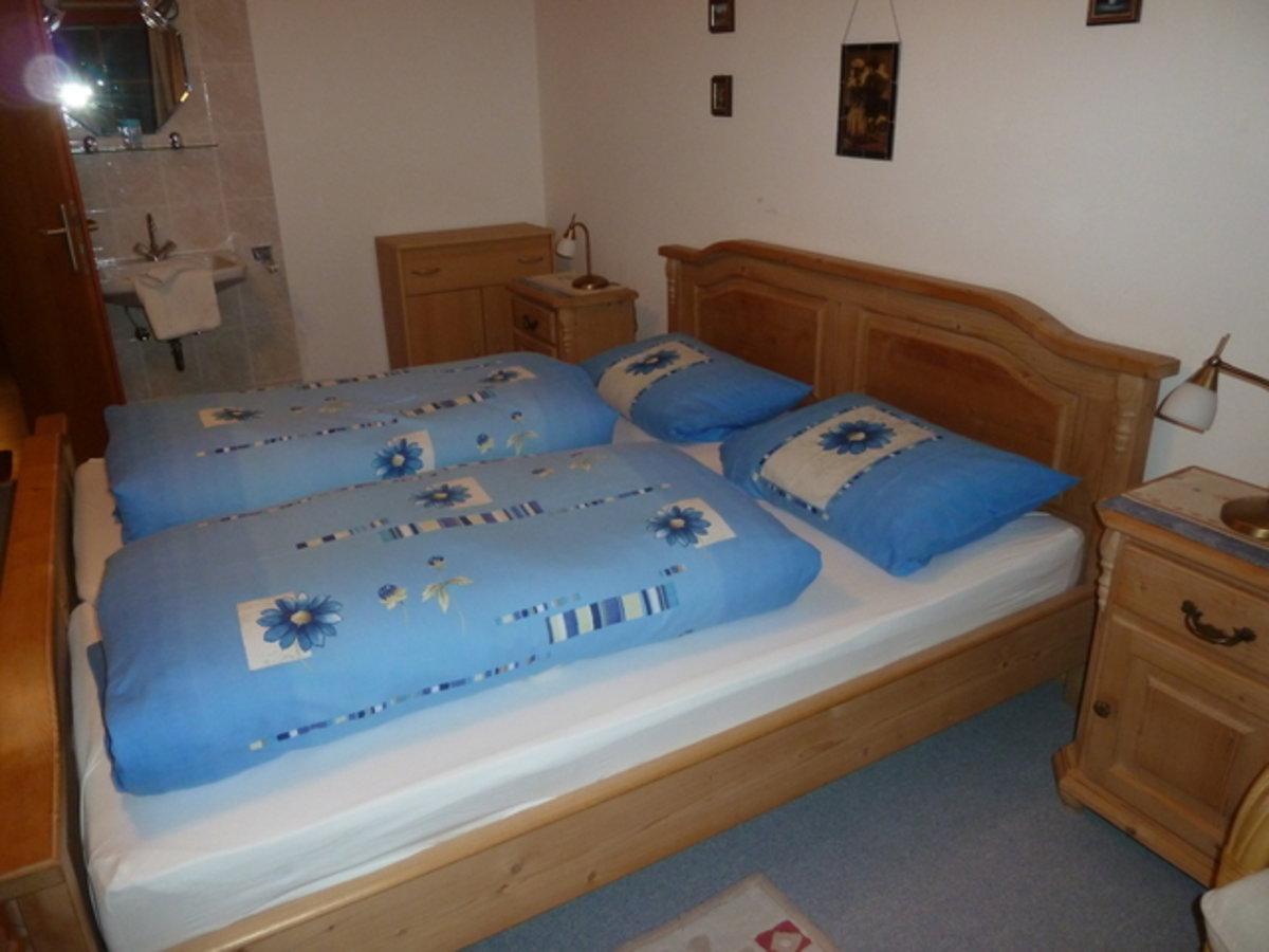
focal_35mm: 25
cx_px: 634
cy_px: 476
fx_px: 916
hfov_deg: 69.4
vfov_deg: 54.9
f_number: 3.3
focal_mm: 4.1
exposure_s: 1/30
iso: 250
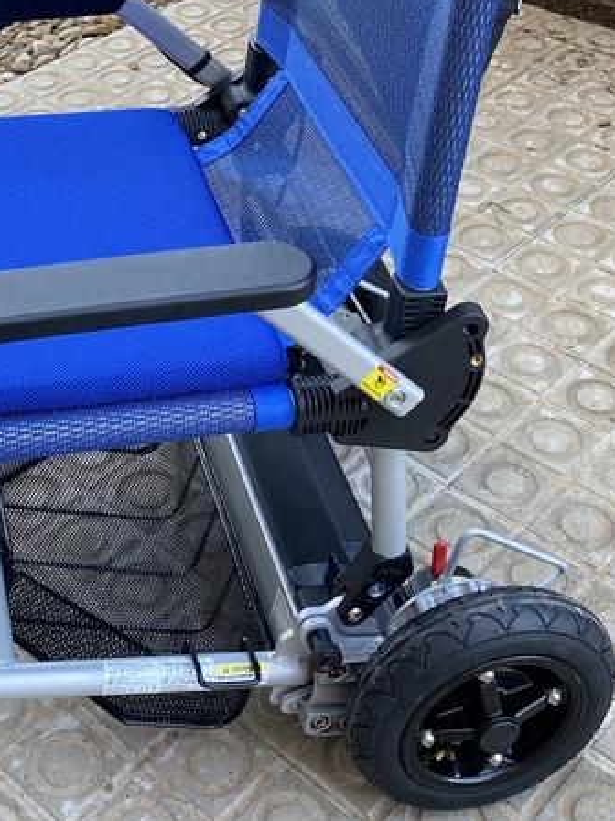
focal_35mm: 58
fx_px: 1374
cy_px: 148
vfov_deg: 32.2
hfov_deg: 25.1
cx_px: 212
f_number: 1.8
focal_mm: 4.25
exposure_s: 1/121
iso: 64
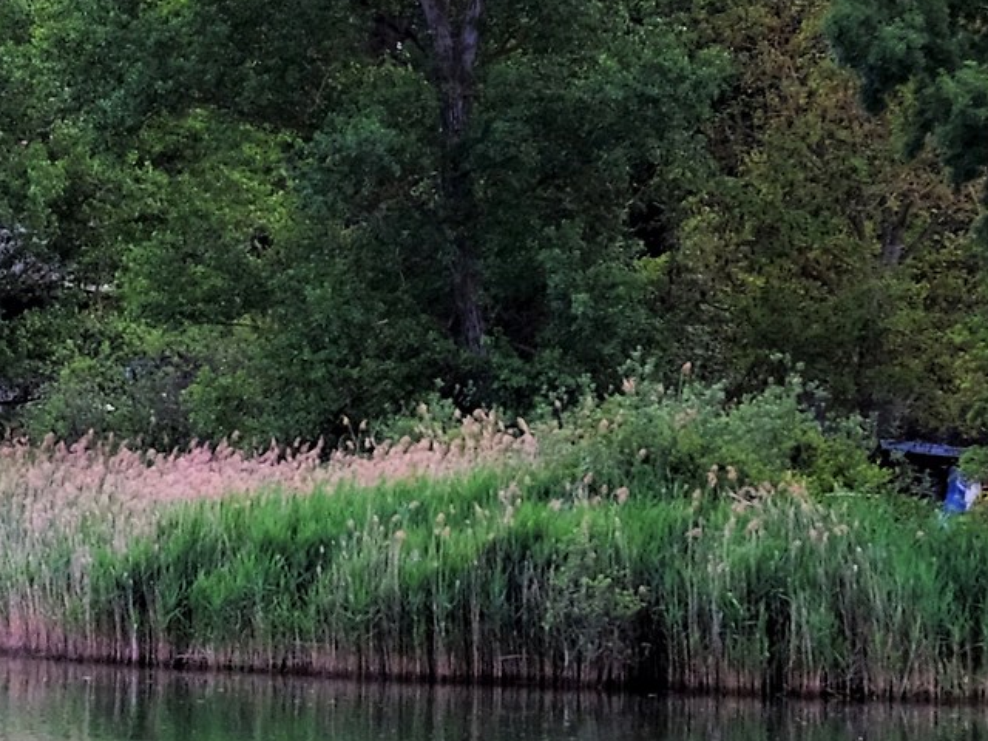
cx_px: 164
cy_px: 437
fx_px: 9362
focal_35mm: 328
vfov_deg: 4.5
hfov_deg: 6.0
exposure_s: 1/160
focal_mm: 60.7
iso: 250
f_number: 4
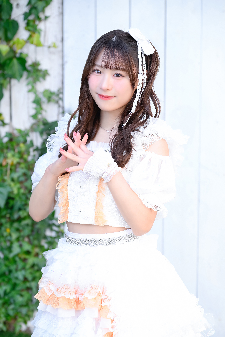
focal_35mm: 79
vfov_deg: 25.7
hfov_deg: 17.3
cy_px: 168
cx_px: 112
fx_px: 741
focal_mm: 79
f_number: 4
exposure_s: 1/100
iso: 80
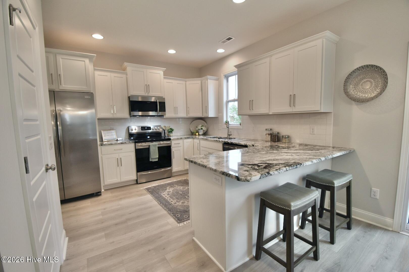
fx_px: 170
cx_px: 204
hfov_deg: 100.4
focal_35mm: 15
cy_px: 136
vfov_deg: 77.3
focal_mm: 10
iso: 400
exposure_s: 1/60
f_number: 4
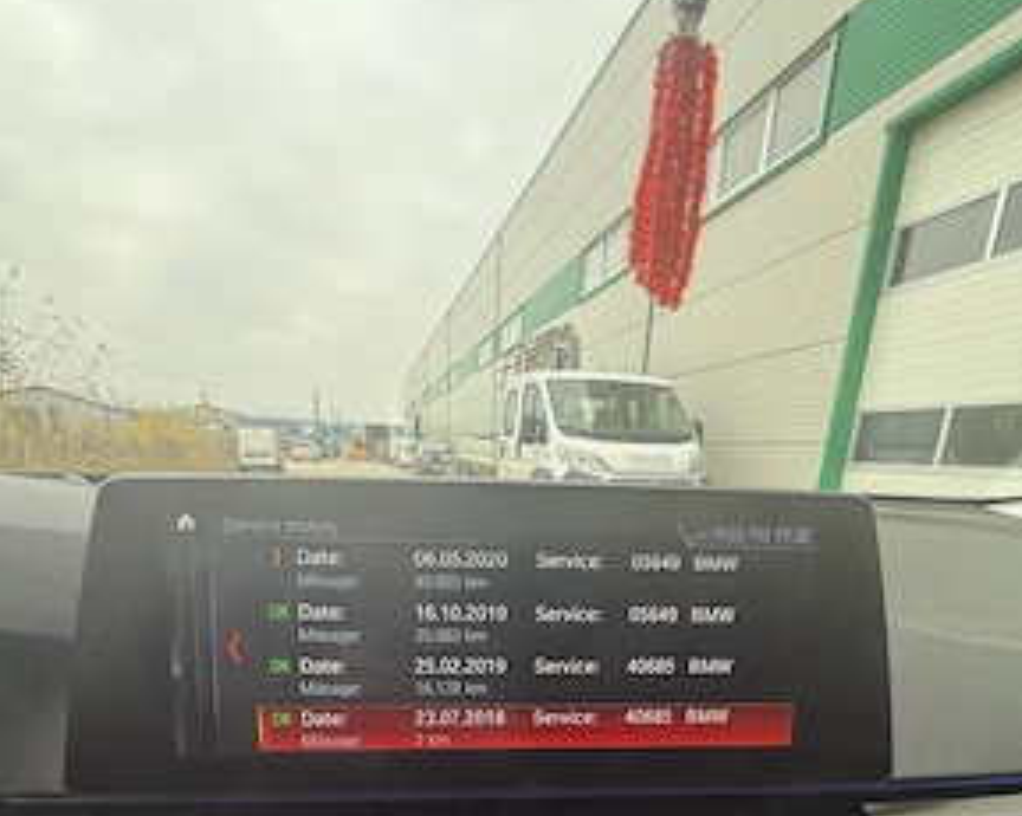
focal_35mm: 19
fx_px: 574
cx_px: 500
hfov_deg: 83.3
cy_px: 628
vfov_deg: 65.7
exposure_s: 1/99
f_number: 2.2
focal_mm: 2.22
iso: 64
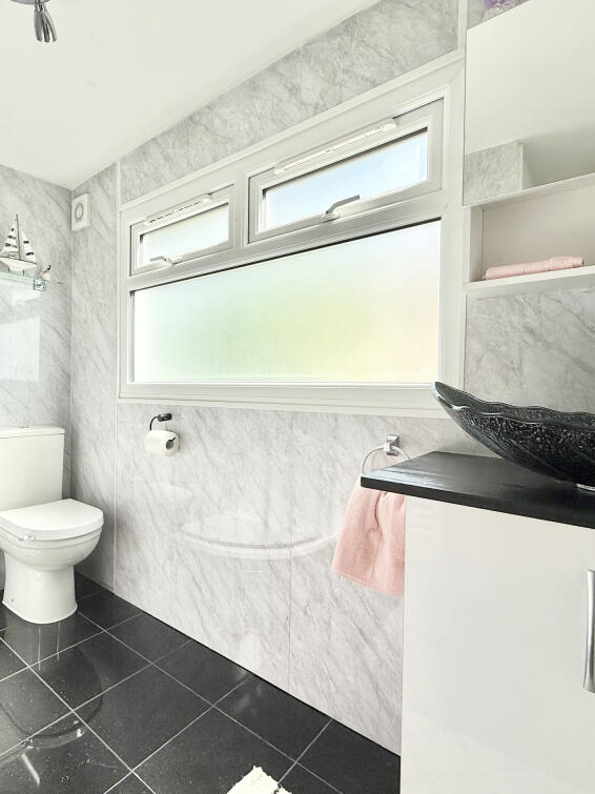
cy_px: 398
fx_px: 436
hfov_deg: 67.9
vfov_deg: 84.7
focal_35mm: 19
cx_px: 235
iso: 50
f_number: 2.2
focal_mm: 2.22
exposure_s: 1/349
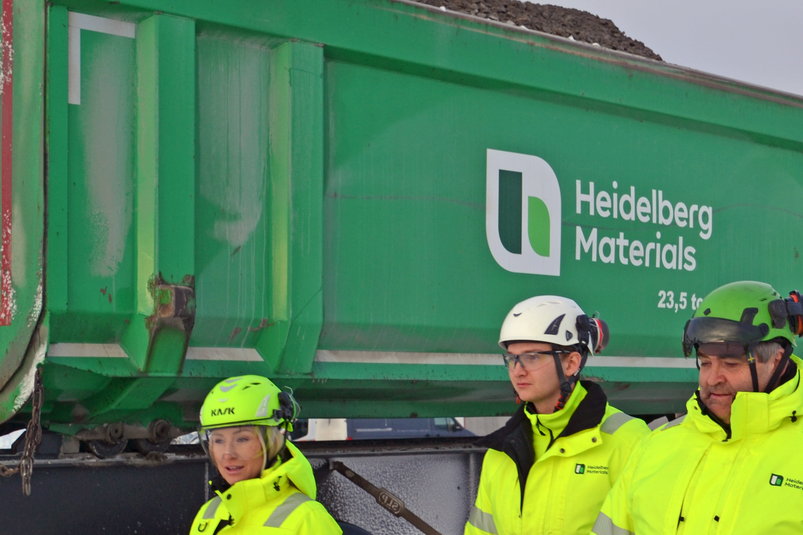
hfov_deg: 21.3
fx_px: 2097
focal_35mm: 94
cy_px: 340
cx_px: 707
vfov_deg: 14.5
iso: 100
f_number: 6.3
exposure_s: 1/160
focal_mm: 32
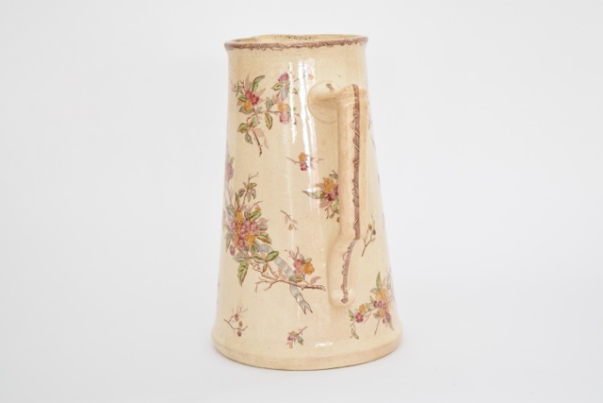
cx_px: 302
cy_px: 202
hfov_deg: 28.1
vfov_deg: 18.9
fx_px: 1206
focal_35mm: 72
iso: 1600
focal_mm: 48
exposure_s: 1/125
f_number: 5.6
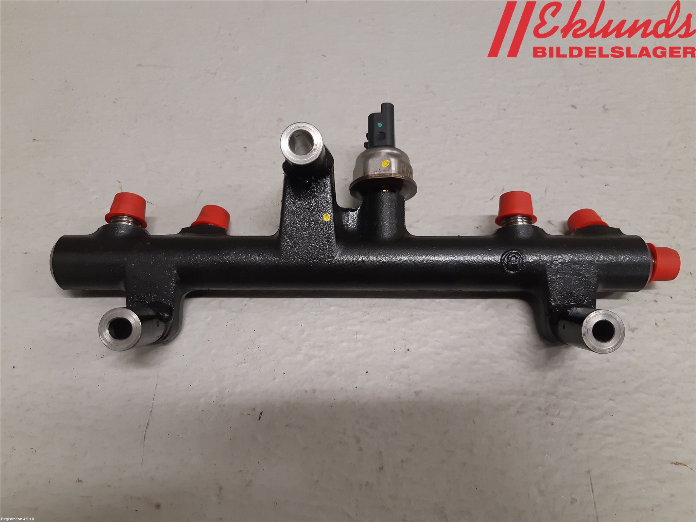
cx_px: 348
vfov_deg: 53.1
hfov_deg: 67.3
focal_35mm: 26
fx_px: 523
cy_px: 261
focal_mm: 3.93
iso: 160
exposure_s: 1/50
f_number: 1.7
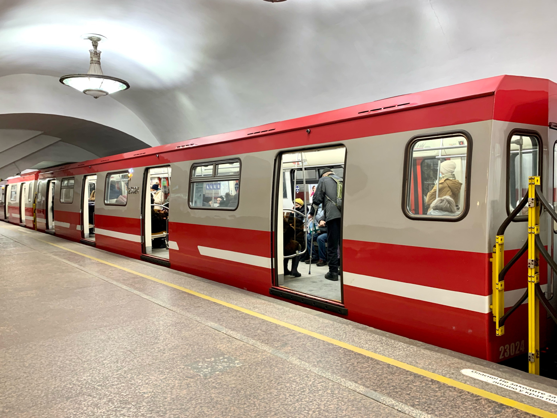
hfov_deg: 67.3
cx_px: 278
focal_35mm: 26
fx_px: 418
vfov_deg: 53.1
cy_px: 209
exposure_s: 1/50
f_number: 1.8
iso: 125
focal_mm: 4.25
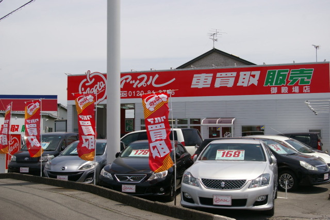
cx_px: 165
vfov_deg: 27.2
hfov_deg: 40.0
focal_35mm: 50
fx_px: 453
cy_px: 110
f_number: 5.6
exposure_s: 1/1000
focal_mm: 33
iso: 200
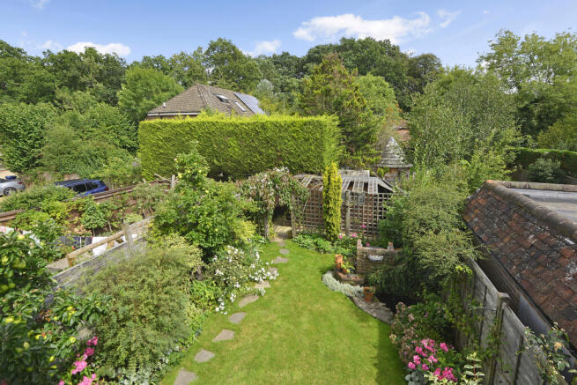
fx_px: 273
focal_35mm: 17
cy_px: 192
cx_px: 288
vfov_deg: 70.5
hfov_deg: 93.3
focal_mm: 17
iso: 400
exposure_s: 1/200
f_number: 13
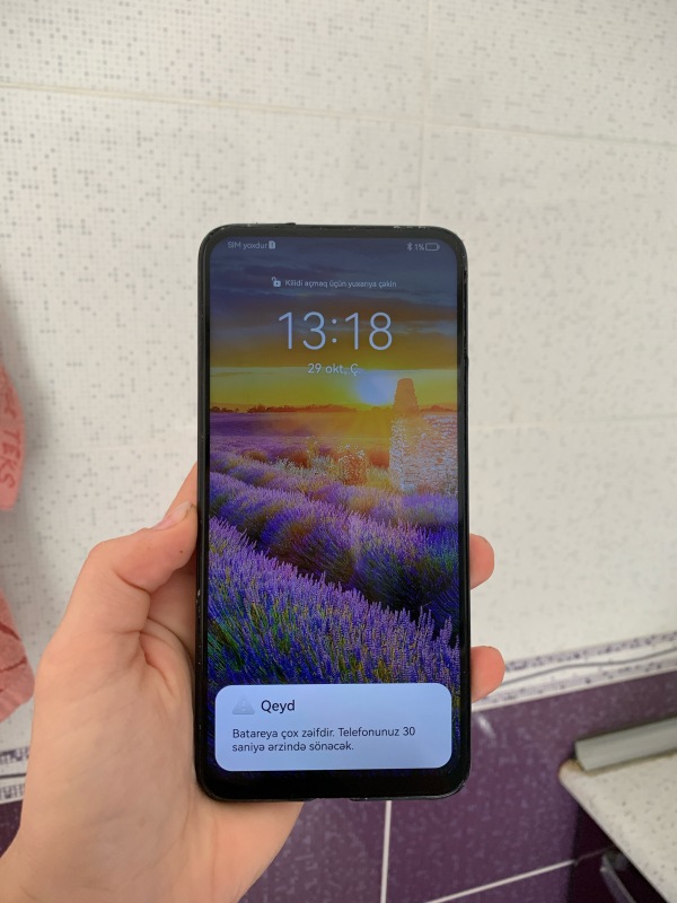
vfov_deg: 67.3
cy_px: 452
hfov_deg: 53.1
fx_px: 678
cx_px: 338
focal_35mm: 26
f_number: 1.8
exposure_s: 1/60
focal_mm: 4.25
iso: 100
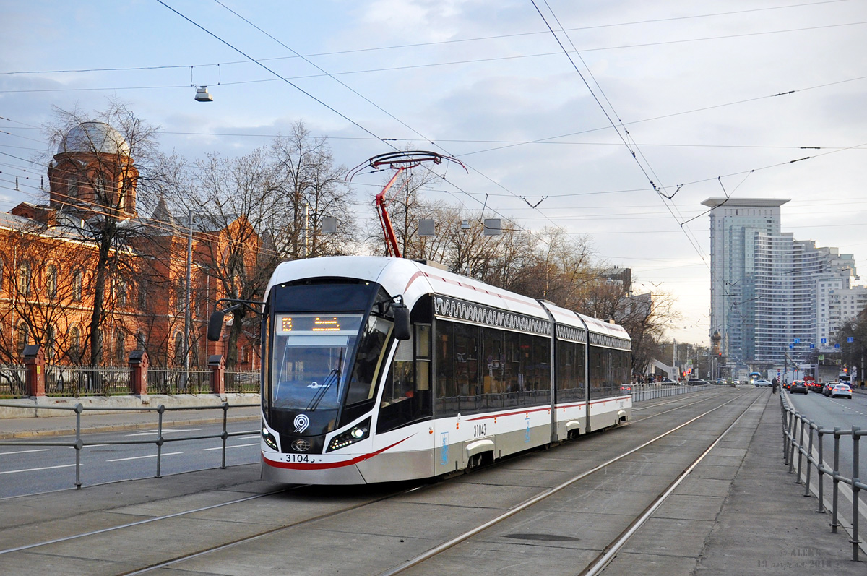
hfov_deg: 59.6
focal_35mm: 32
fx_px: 758
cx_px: 434
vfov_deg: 41.6
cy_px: 288
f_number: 5.6
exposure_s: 1/250
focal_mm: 21
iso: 320
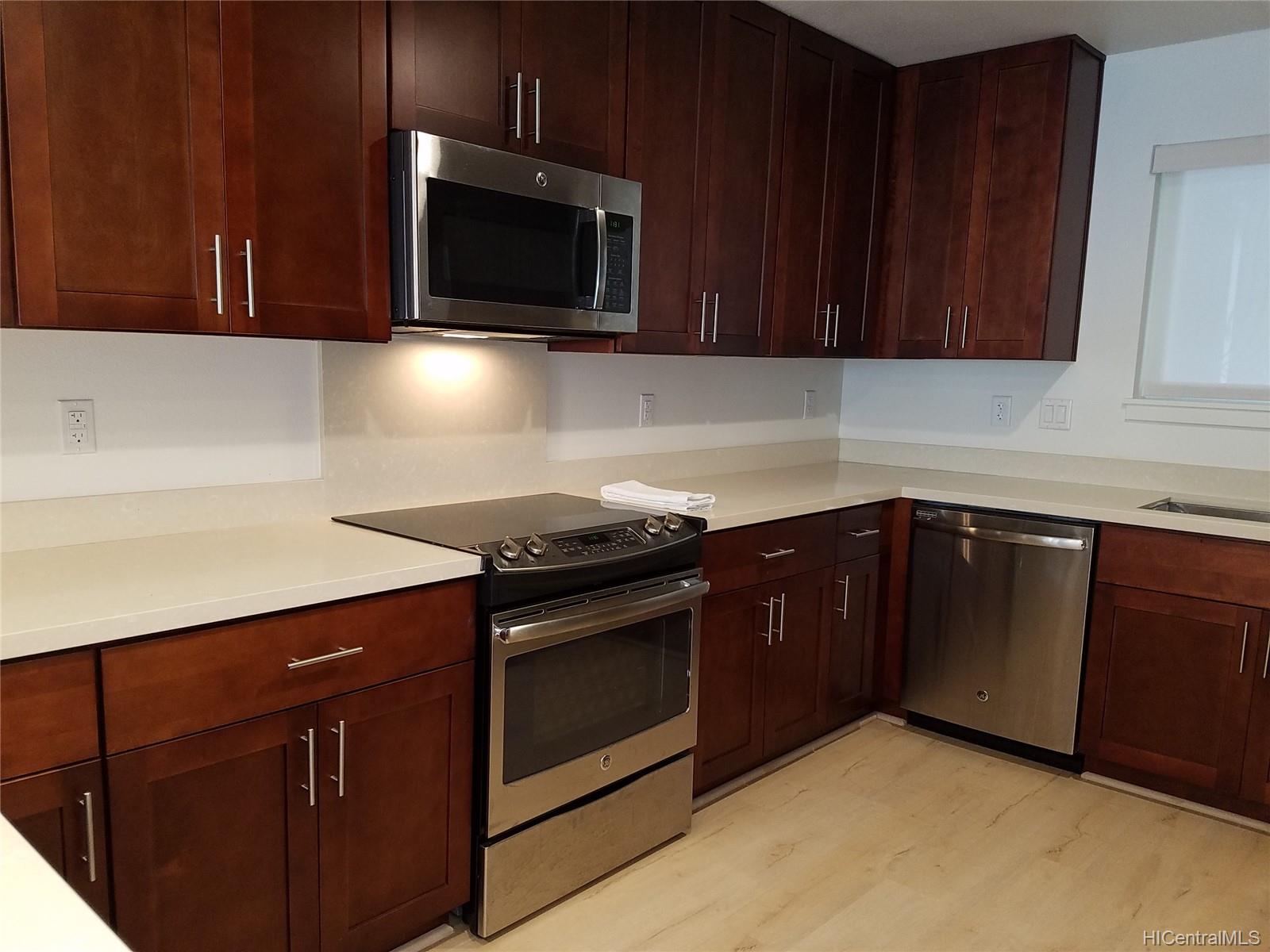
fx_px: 954
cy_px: 476
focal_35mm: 26
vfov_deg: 53.1
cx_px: 635
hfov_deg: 67.3
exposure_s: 1/24
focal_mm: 4.2
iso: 125
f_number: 1.7
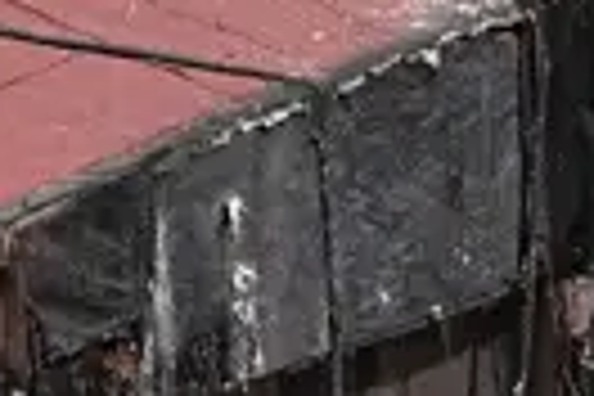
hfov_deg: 1.7
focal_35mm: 1192
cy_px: 356
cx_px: 788
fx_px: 19666
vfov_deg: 1.2
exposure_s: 1/1250
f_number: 3.2
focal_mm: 179
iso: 125
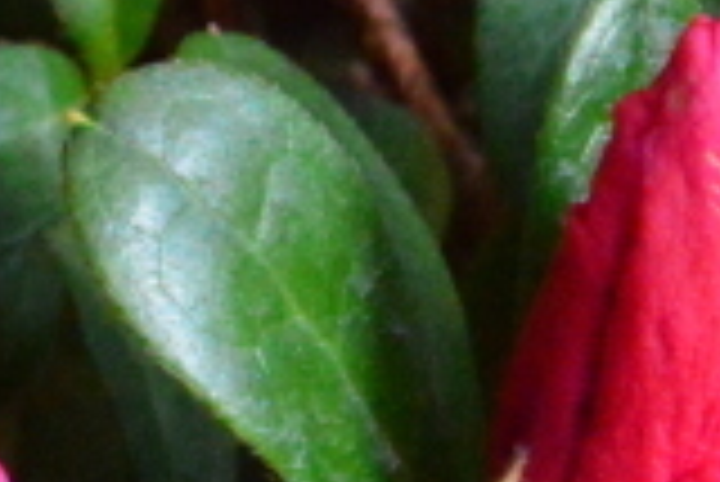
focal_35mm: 1486
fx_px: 29750
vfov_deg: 0.9
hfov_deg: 1.4
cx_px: -464
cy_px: 903
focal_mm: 155
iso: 6400
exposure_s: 1/200
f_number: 20
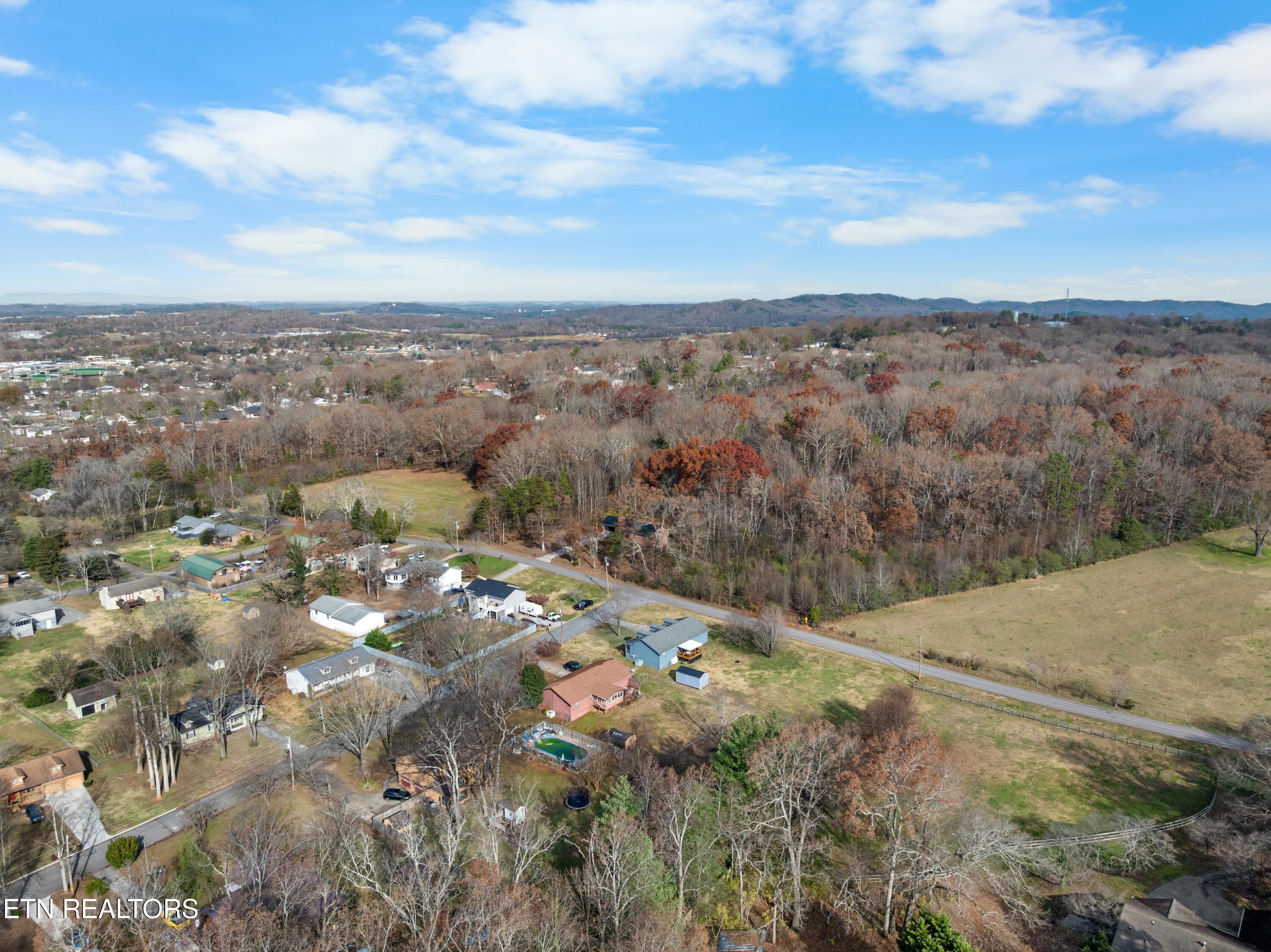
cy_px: 476
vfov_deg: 56.8
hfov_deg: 71.6
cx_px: 636
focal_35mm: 24
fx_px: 881
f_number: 2.8
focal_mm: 12.29
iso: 120
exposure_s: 1/2000
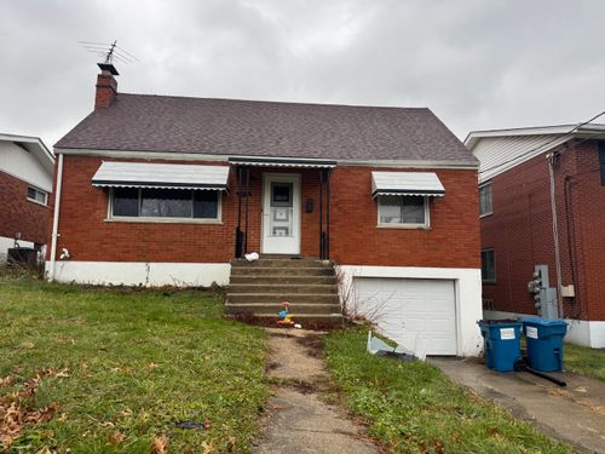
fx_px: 419
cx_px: 302
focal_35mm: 24
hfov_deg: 71.6
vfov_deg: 56.8
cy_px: 227
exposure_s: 1/138
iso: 50
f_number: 1.78
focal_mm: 6.76
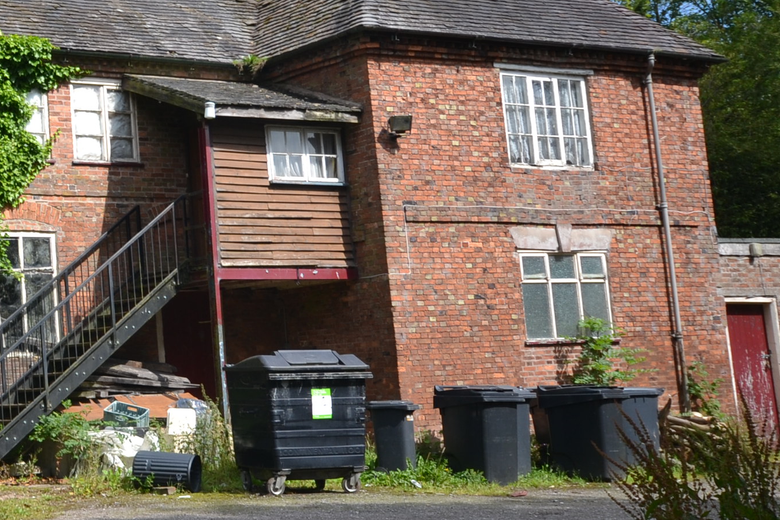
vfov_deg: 19.7
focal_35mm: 69
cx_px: -94
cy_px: 161
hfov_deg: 26.7
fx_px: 1495
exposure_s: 1/200
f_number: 7.1
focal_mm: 18
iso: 100
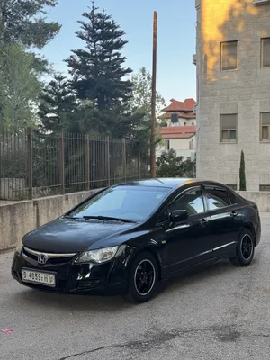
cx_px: 135
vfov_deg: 39.7
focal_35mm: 48
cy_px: 180
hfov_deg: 30.3
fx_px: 499
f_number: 1.78
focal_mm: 6.76
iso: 50
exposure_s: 1/150
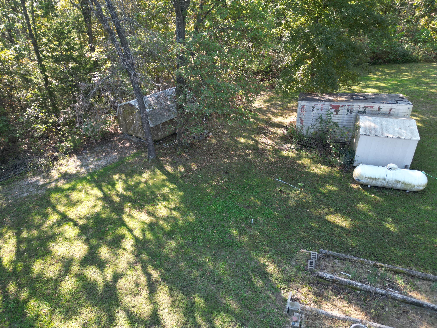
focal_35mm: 24
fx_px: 303
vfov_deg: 56.8
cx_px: 218
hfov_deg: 71.6
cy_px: 164
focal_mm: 6.72
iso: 130
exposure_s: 1/200
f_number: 1.7
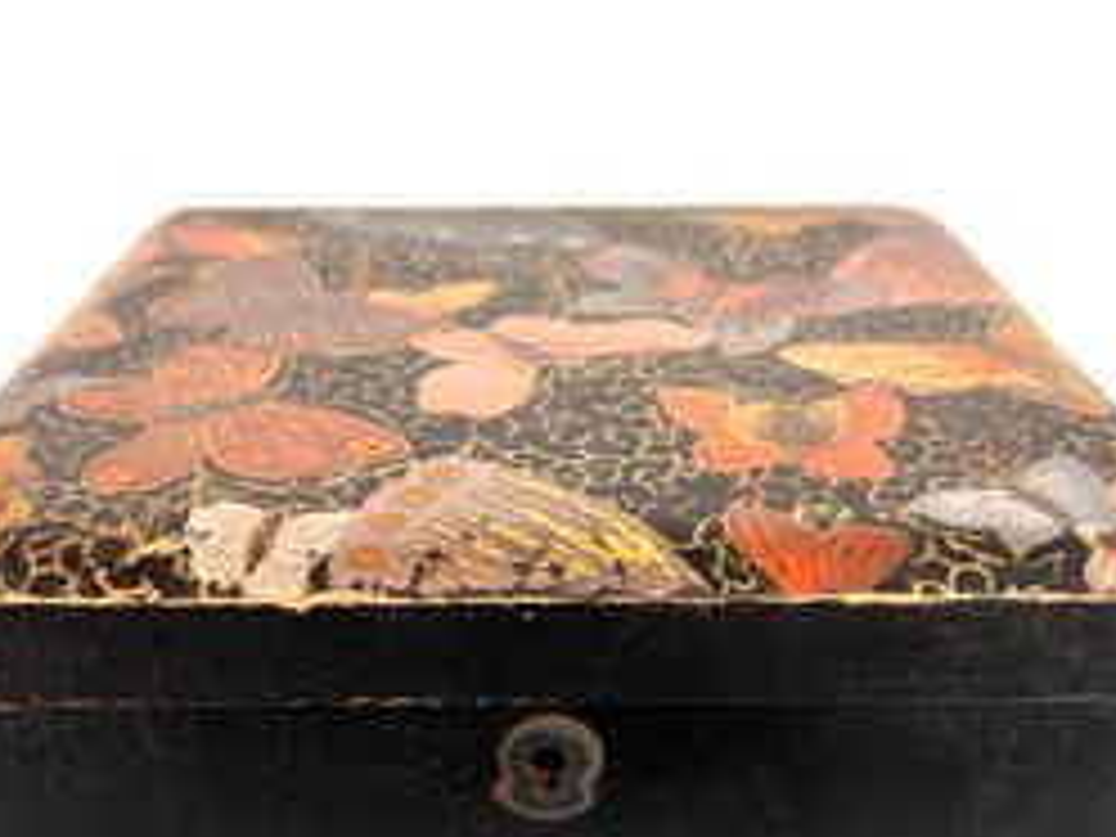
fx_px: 1161
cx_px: 529
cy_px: 515
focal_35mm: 36
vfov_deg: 39.4
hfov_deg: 51.3
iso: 80
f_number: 1.5
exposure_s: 1/120
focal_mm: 5.7
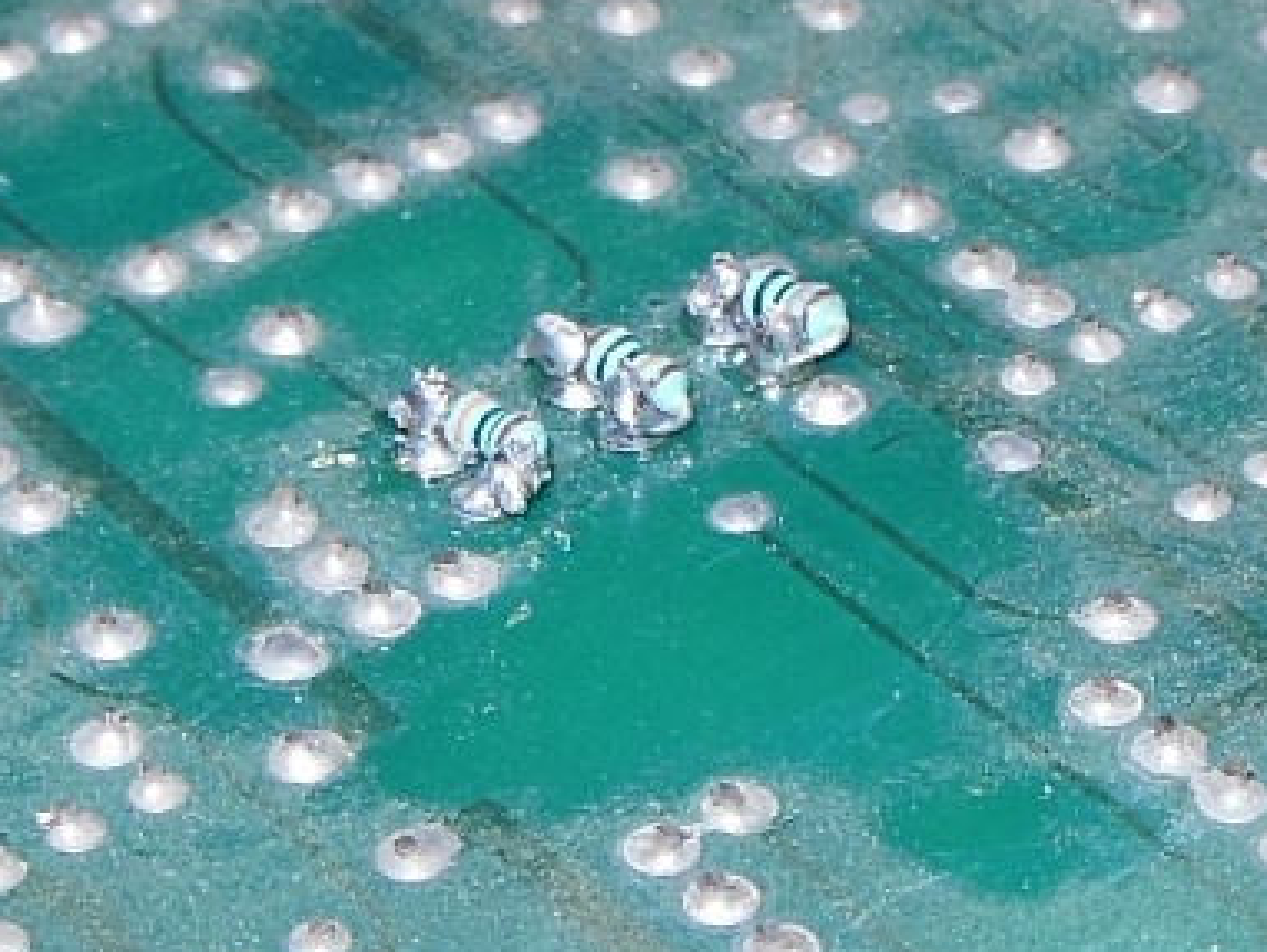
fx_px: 1245
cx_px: 607
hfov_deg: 53.9
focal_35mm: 34
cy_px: 438
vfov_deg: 41.8
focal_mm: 5.2
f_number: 6.7
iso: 125
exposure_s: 1/30
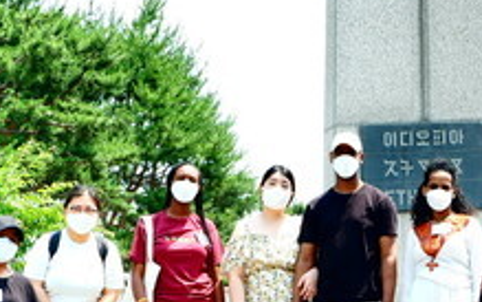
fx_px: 1432
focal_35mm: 109
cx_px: 372
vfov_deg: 11.9
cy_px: 284
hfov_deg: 19.0
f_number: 5.6
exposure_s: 1/280
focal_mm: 26.9
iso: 320
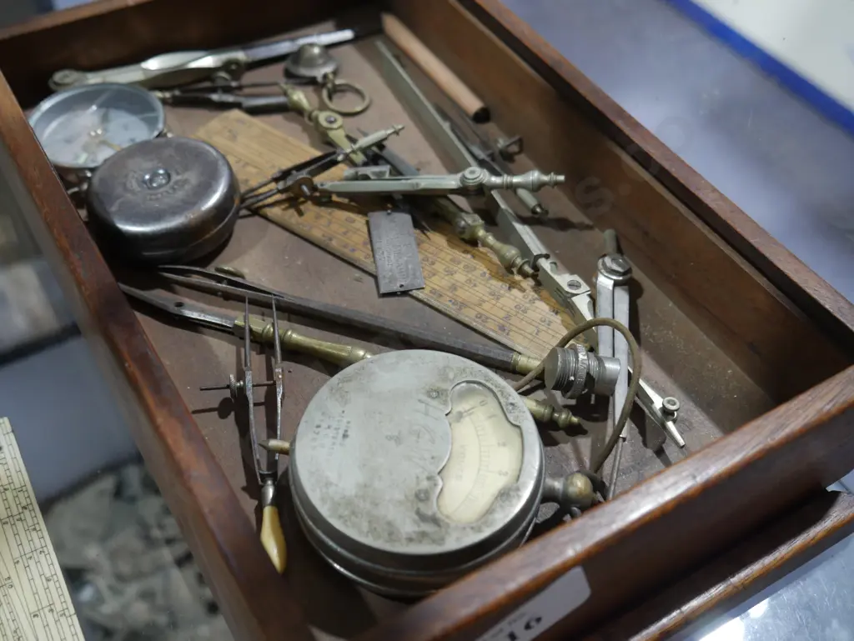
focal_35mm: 40
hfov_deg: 46.8
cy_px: 320
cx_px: 427
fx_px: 987
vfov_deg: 36.0
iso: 640
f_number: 4.5
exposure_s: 1/60
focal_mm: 20
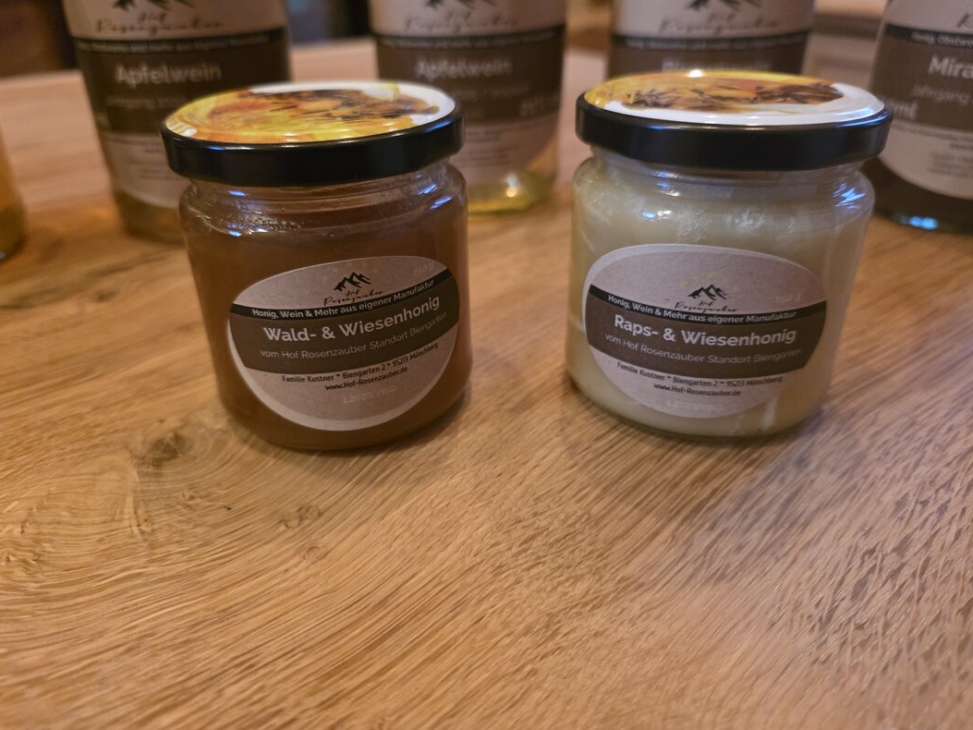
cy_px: 351
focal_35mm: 24
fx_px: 675
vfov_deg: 56.8
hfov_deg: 71.6
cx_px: 467
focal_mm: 6.3
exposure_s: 1/100
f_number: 1.7
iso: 2000
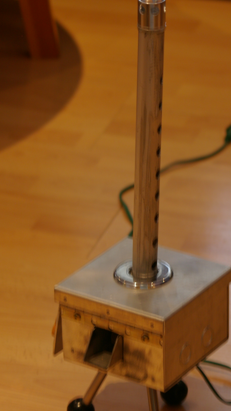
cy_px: 219
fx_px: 1870
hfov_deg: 7.1
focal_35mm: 172
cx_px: 154
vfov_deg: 12.5
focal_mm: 85
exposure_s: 1/15
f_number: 4.5
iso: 400
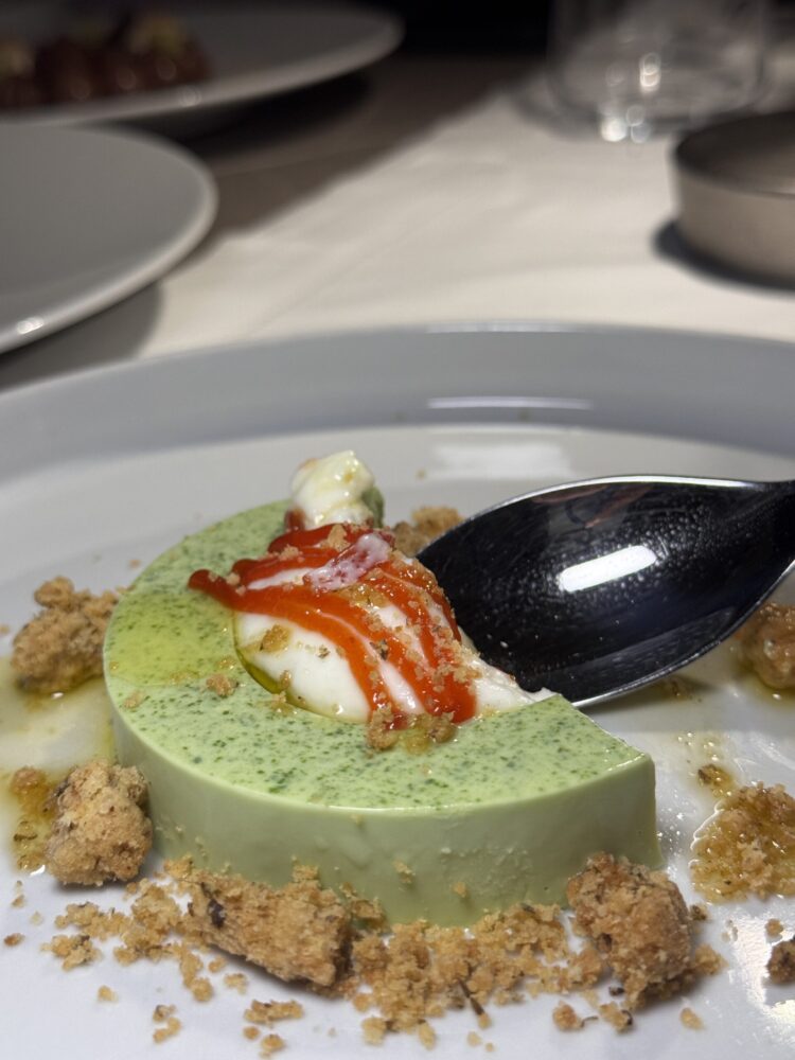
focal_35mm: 48
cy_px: 530
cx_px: 398
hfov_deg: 30.3
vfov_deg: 39.7
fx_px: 1470
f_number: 1.78
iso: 100
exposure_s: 1/72
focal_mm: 6.76
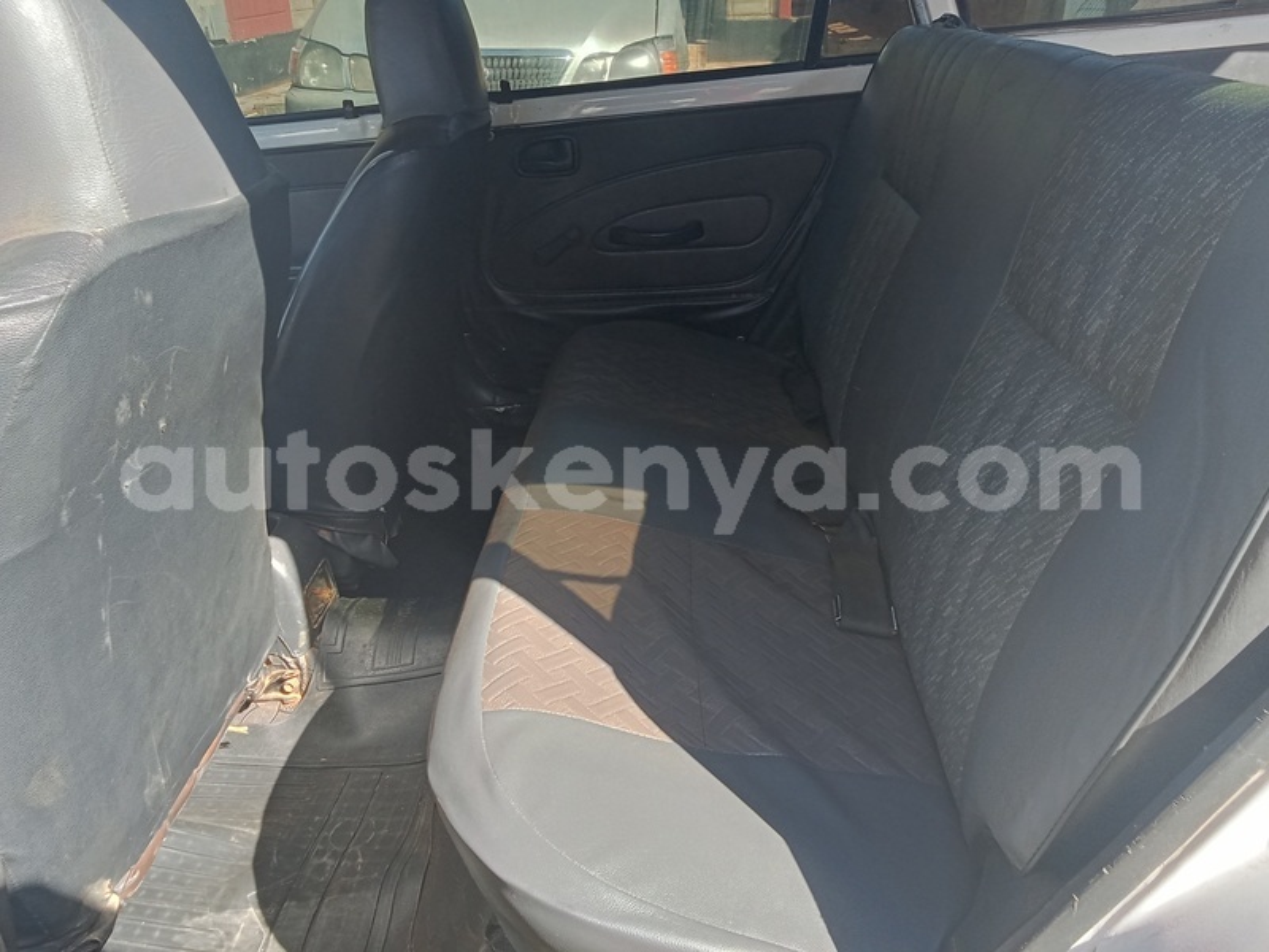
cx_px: 634
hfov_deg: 65.3
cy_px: 476
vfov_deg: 51.4
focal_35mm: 27
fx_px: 990
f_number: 2
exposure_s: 1/144
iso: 100
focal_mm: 2.79
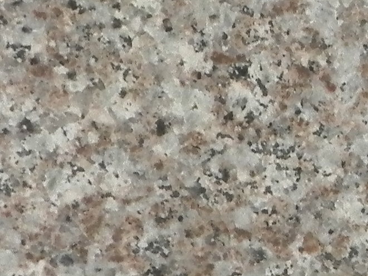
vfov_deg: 1.6
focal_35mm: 920
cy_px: -299
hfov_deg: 2.1
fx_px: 9782
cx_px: 1087
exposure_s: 1/50
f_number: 4.7
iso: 200
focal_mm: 23.6
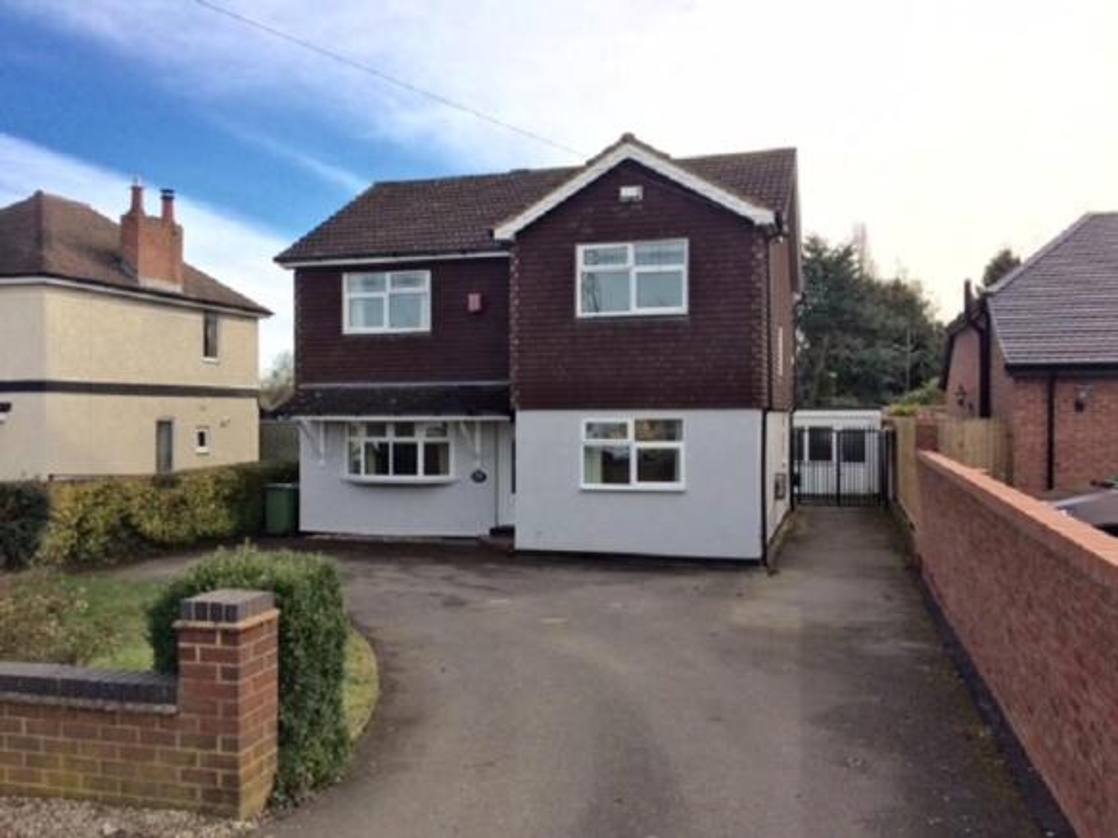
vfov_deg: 48.2
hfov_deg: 61.7
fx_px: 936
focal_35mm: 29
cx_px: 559
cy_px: 419
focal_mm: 4.15
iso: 32
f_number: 2.2
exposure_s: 1/1953
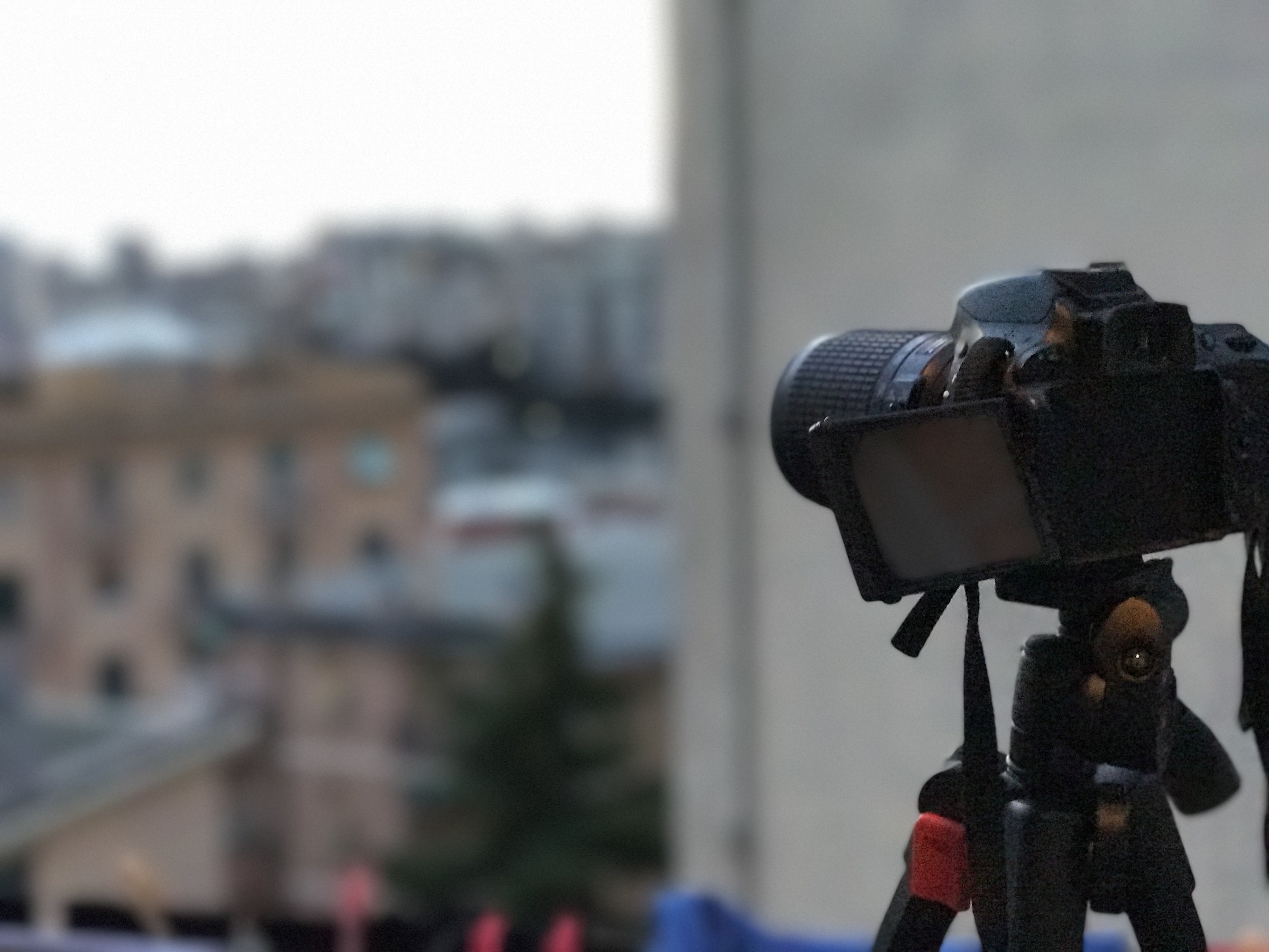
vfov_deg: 25.7
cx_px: 634
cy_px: 476
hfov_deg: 33.8
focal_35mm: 57
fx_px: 2090
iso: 1250
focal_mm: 6.6
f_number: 2.8
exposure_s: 1/50
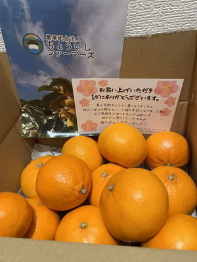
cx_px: 98
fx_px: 197
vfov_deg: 67.3
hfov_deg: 53.1
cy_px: 131
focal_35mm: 26
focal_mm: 4.2
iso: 500
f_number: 1.6
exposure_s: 1/50
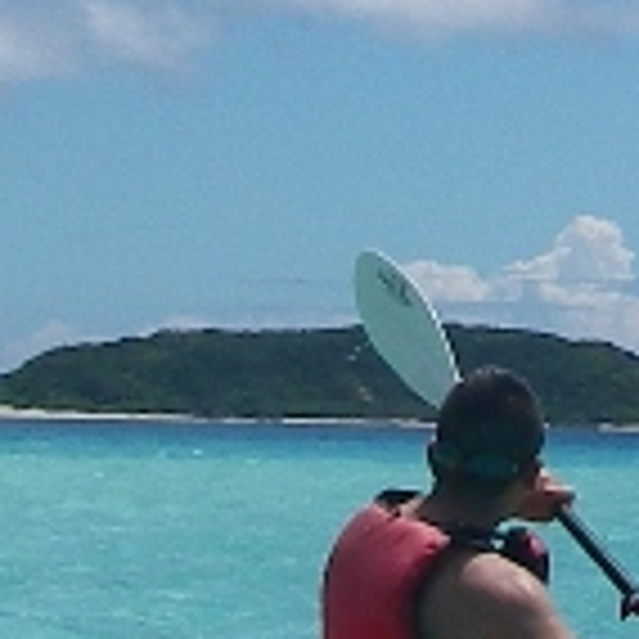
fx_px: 5075
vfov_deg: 7.2
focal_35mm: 243
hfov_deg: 7.2
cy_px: 9
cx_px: 716
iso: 64
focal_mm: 6.3
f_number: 6.6
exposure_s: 1/400
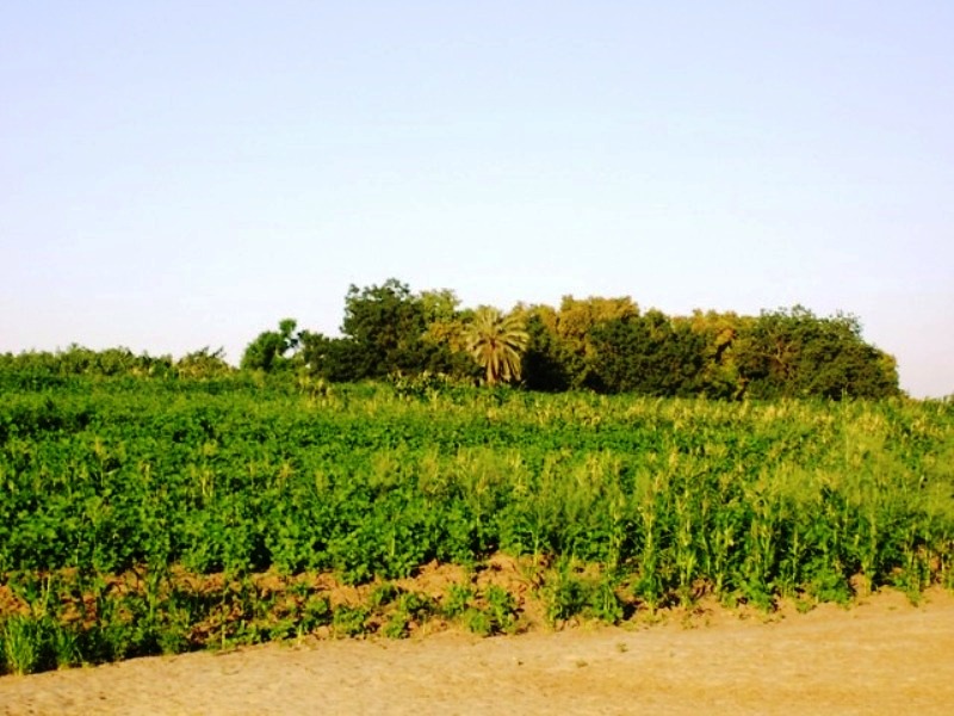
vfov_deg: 13.7
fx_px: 2976
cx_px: 477
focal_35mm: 108
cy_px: 358
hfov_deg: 18.2
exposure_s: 1/350
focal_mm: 18
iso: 80
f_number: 4.6
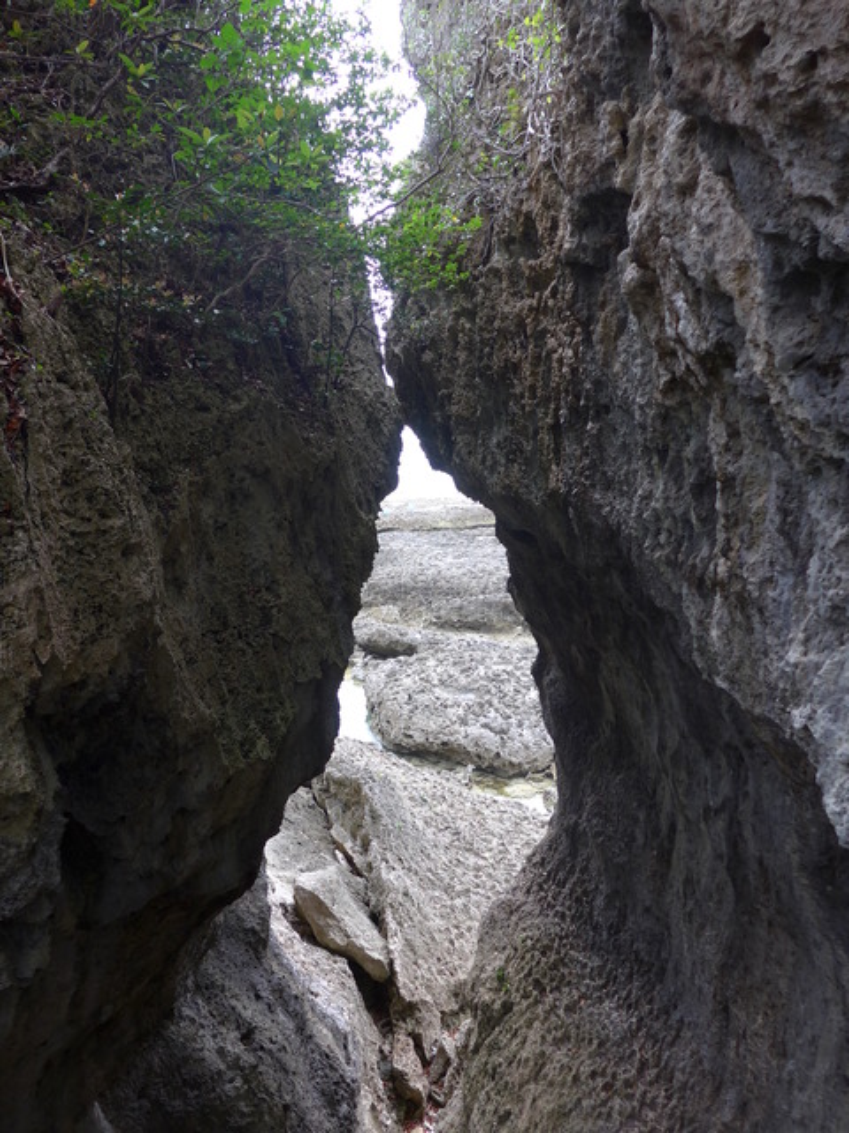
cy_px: 566
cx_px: 424
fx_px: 948
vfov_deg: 61.7
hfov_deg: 48.2
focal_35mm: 29
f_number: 2.5
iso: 80
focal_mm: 6
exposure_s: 1/100
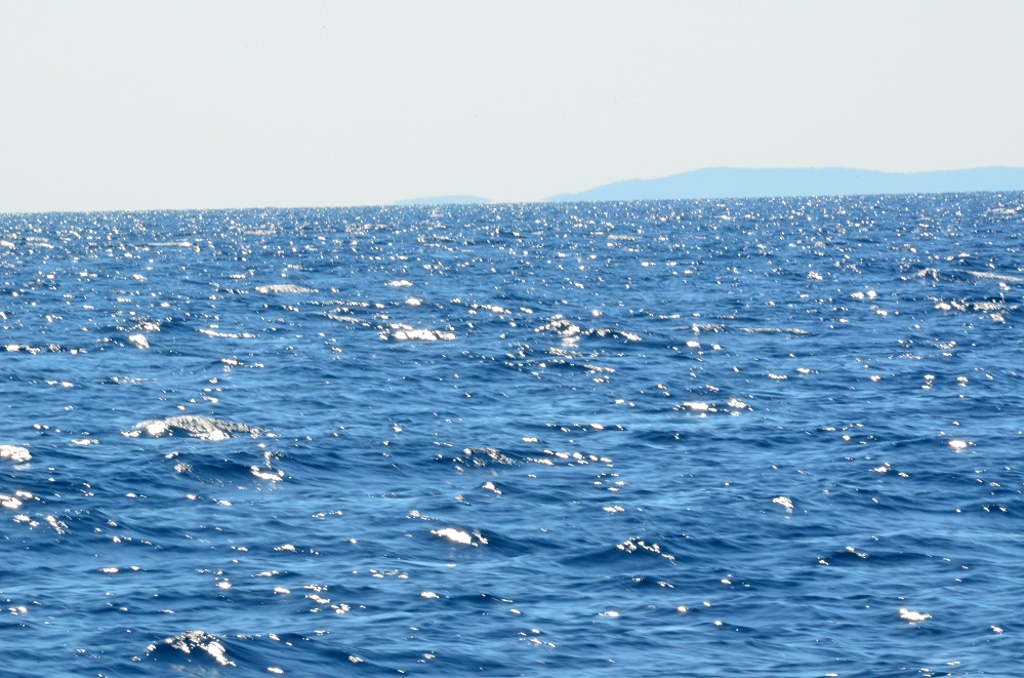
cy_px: 339
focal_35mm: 450
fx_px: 12770
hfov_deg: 4.6
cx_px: 512
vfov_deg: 3.0
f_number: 40
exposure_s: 1/60
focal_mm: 300
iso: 640
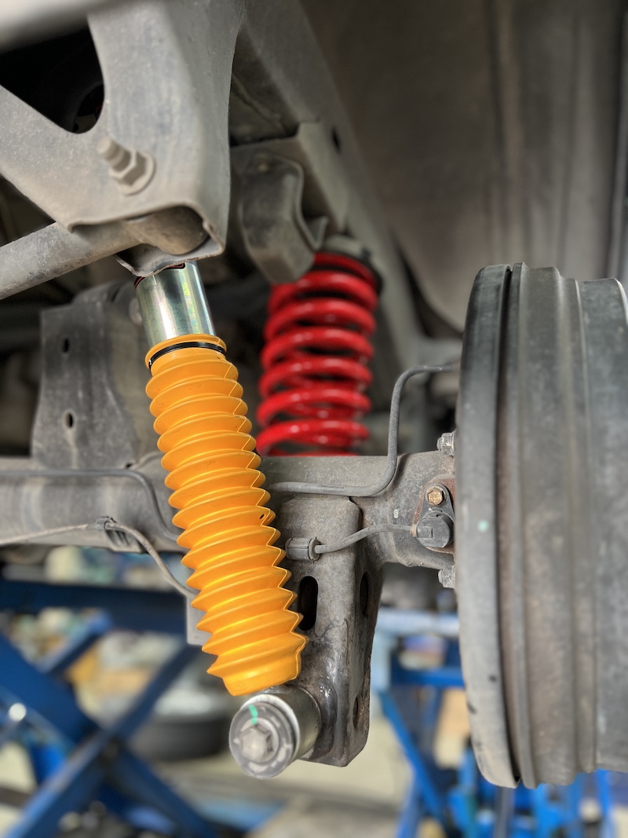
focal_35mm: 26
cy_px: 419
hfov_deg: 53.1
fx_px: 629
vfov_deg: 67.3
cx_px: 314
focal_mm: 5.7
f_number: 1.5
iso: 200
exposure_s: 1/50
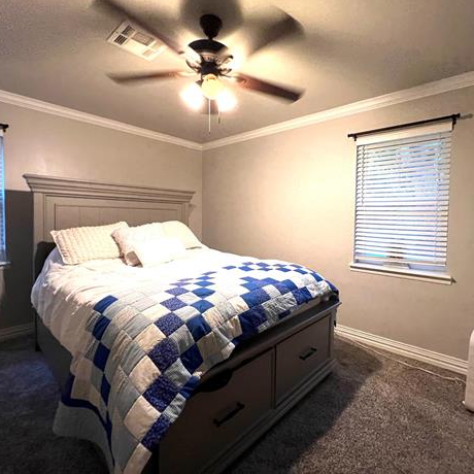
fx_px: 248
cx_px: 260
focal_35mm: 16
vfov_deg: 87.4
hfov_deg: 87.2
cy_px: 228
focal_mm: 1.57
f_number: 1.8
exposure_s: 1/60
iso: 500
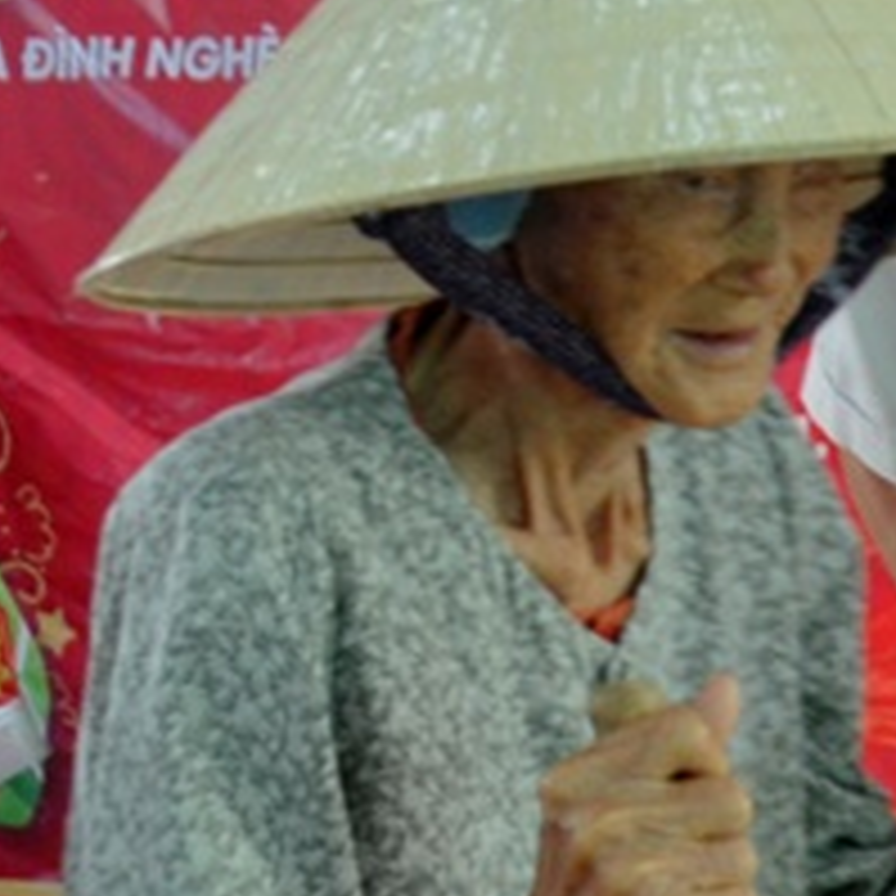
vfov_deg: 14.7
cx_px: 1315
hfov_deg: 13.9
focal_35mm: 118
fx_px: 3456
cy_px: 597
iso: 800
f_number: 3.5
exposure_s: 1/40
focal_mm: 18
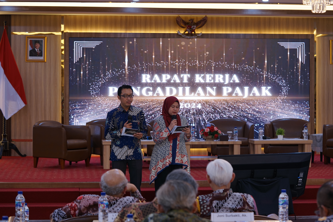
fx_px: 833
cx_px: 166
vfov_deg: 15.2
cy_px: 111
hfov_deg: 22.6
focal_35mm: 90
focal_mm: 90
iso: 320
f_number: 4.5
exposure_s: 1/40
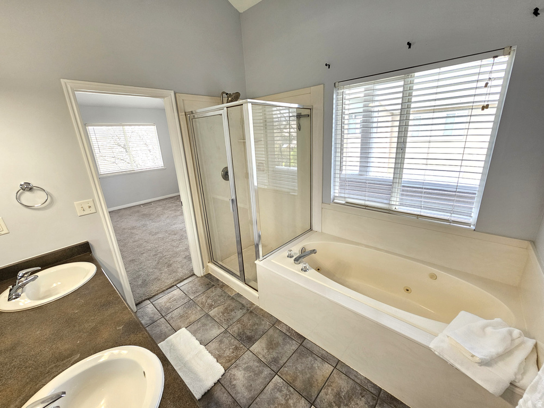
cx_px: 272
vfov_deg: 89.9
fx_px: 204
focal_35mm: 13
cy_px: 204
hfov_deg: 106.2
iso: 125
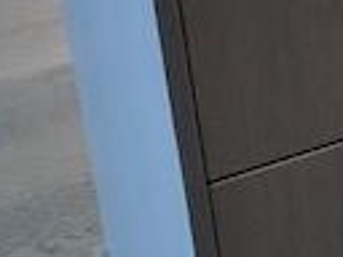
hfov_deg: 12.4
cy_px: -214
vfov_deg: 10.0
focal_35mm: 140
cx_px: 697
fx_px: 1387
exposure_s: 1/30
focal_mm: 3.99
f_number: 1.8
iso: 25
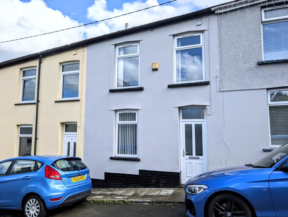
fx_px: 200
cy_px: 108
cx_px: 144
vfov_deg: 56.9
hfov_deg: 71.5
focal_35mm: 24
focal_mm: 6.9
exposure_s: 1/1290
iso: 19
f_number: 1.68
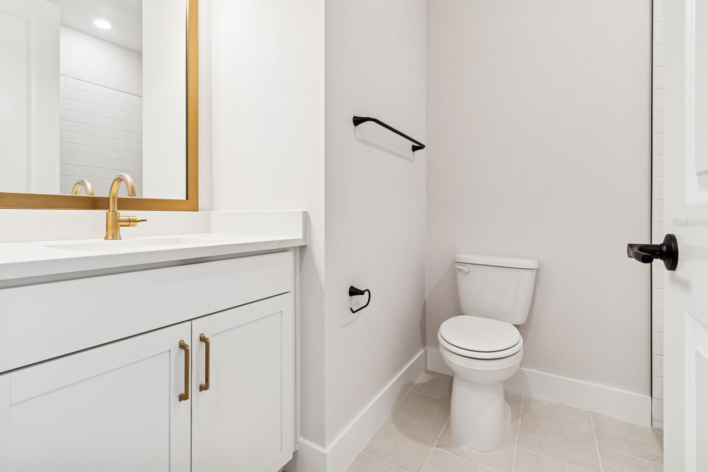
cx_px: 338
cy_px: 223
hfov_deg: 96.7
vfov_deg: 73.6
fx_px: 315
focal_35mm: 16
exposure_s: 1/15
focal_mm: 10
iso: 100
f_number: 7.1
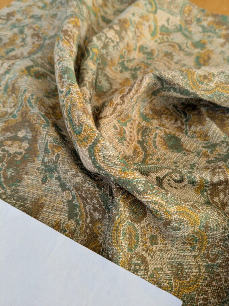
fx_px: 238
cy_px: 153
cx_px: 114
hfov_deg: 51.3
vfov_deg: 65.3
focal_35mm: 27
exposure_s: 1/508
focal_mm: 4.38
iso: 53
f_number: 1.73
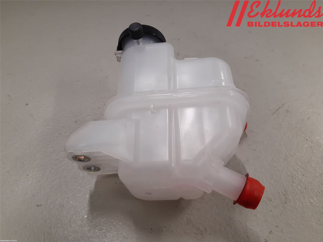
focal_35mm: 26
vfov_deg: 53.1
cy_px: 121
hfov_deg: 67.3
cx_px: 162
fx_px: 243
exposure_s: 1/50
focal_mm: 3.93
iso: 64
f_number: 1.7
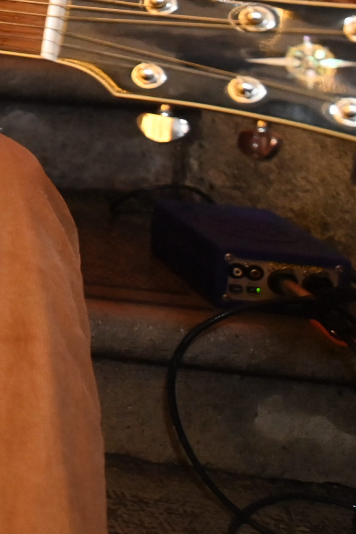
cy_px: -110
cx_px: -737
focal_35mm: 69
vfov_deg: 26.1
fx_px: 1023
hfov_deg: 11.1
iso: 2000
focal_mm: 15
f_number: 2.8
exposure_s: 1/50
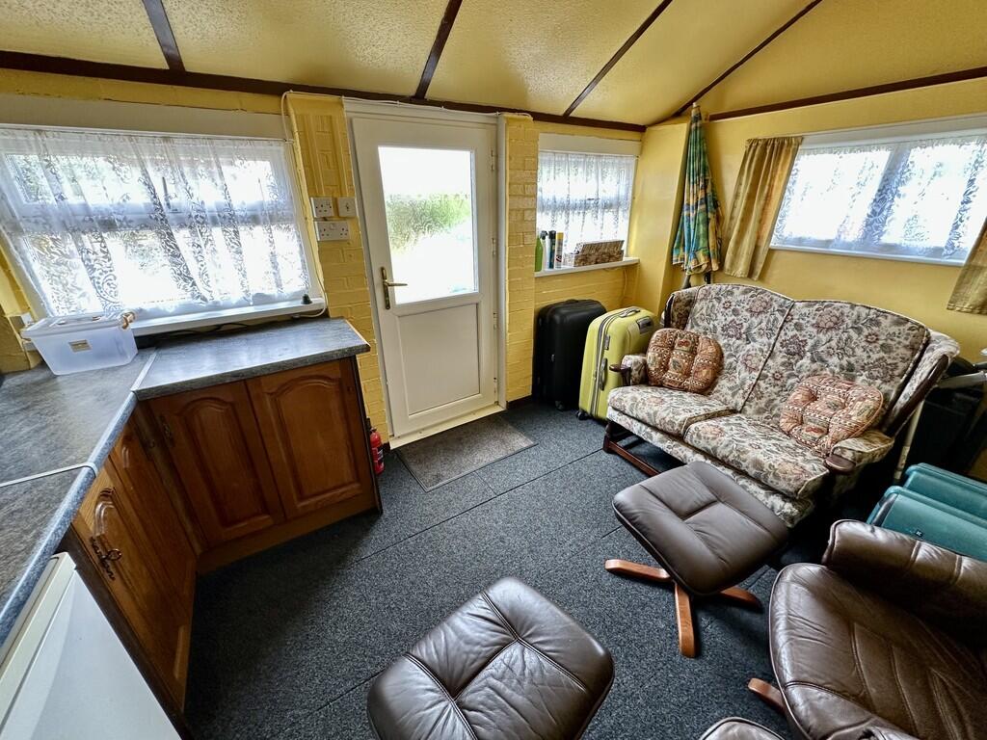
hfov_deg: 102.1
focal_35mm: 14
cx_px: 494
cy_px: 370
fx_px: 399
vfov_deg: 85.7
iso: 160
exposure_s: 1/99
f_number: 2.2
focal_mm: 2.22
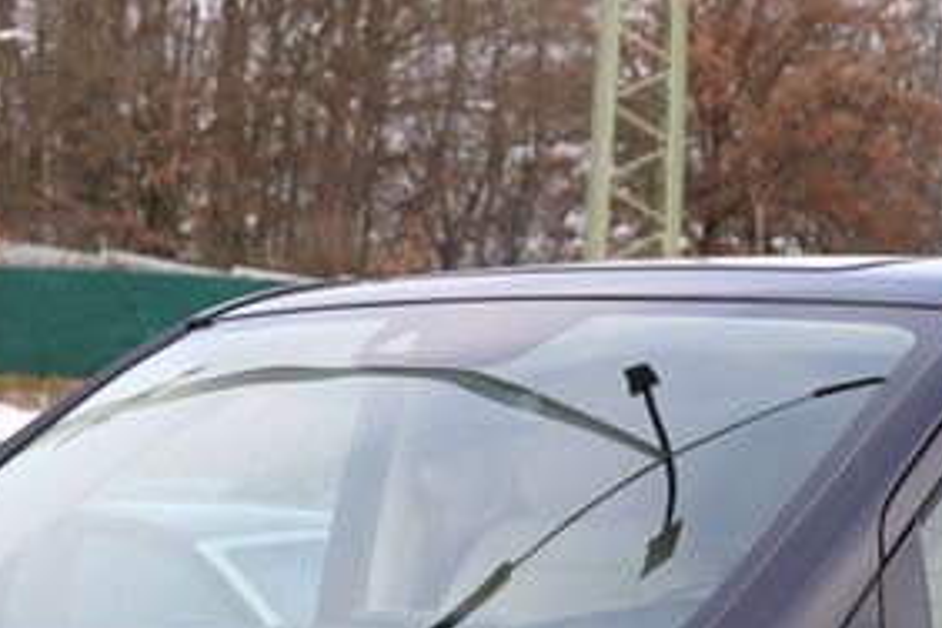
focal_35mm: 156
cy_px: 950
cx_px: 618
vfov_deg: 8.6
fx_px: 4082
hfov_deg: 13.1
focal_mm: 43
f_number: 5
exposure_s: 1/160
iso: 100
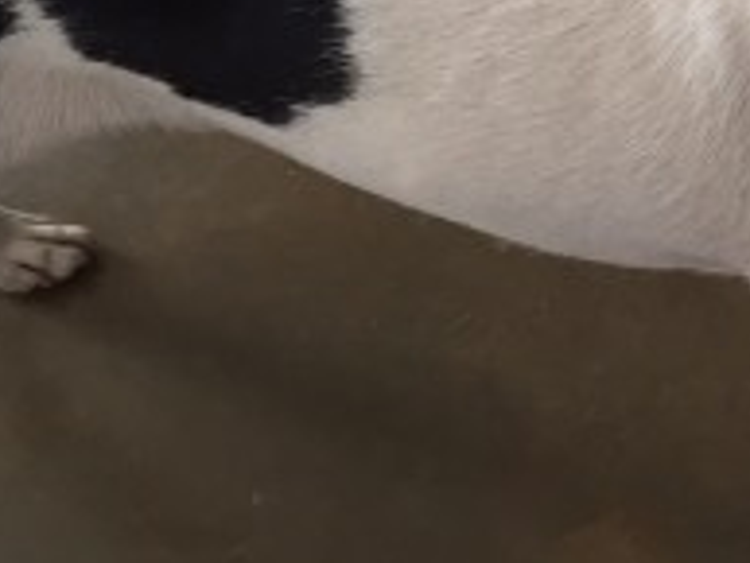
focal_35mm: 96
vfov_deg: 15.1
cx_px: 781
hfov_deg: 19.7
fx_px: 2081
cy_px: -23
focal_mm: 4.15
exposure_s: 1/30
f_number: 2.2
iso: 64
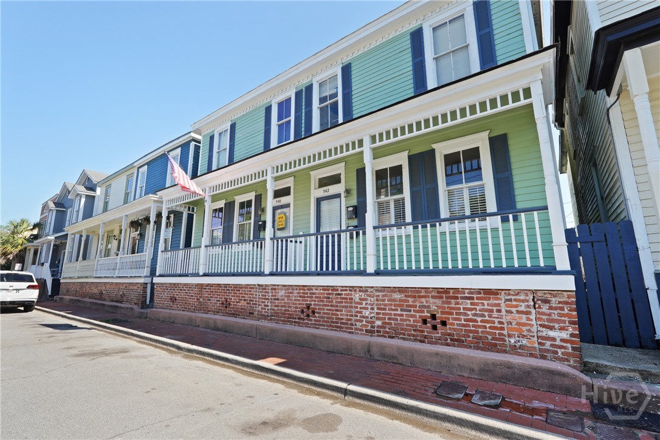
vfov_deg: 72.1
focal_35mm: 16
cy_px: 220
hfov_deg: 95.0
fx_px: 302
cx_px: 330
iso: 320
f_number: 9
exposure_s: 1/80
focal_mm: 16.5
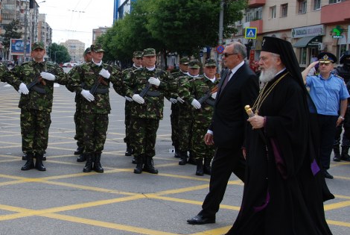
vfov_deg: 21.4
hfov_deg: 30.7
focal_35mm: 64
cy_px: 106
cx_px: 71
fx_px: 622
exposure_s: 1/160
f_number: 6.3
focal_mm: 25
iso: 100
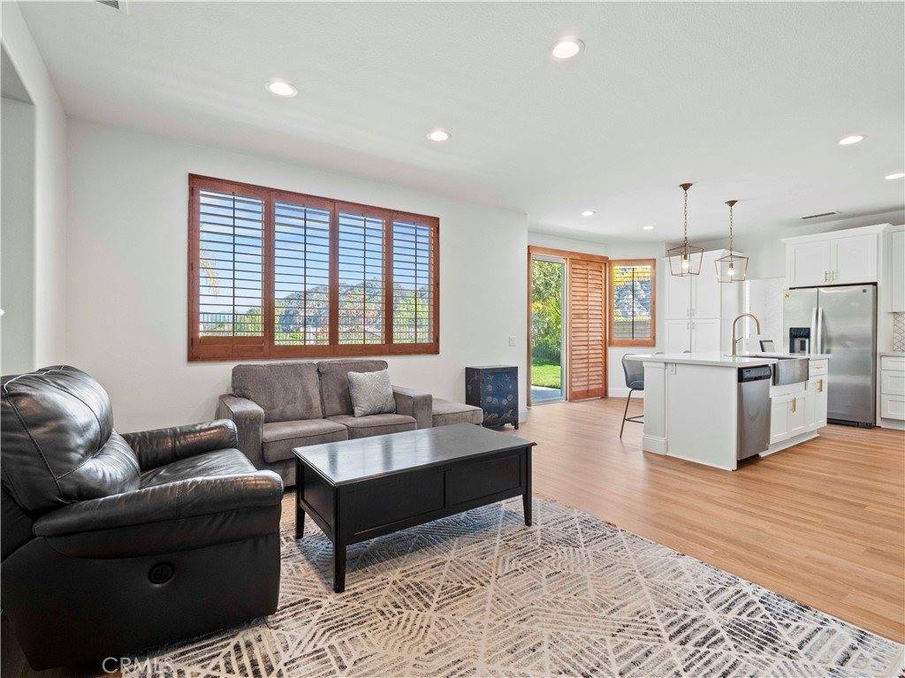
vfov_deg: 78.1
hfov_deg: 94.5
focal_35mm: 16
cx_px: 452
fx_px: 418
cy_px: 339
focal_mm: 8
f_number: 9
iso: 200
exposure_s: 1/3
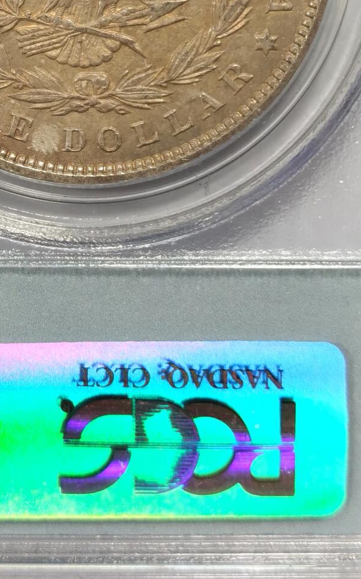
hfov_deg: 12.1
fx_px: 1702
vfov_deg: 19.0
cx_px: 87
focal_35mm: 108
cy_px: 86
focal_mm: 5.56
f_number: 16
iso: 100
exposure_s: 1/100
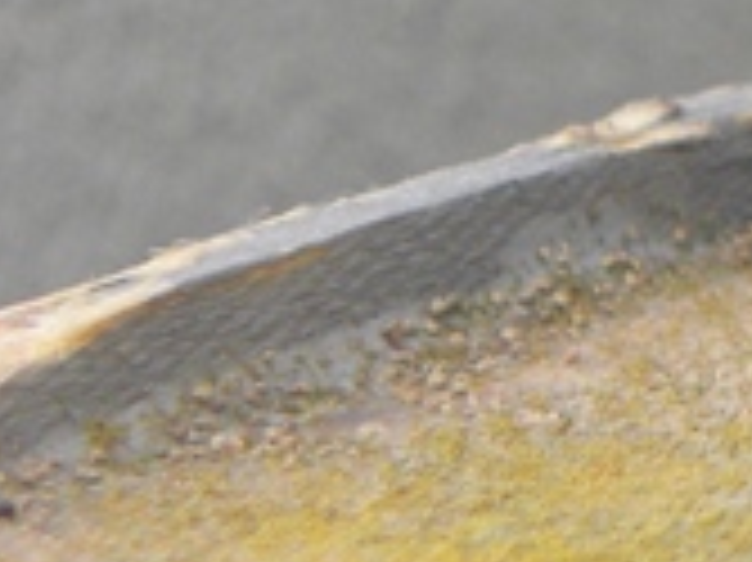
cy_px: -279
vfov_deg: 6.2
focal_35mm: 237
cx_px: 1698
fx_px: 5145
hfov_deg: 7.8
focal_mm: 9.2
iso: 155
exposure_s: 1/67
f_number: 3.5
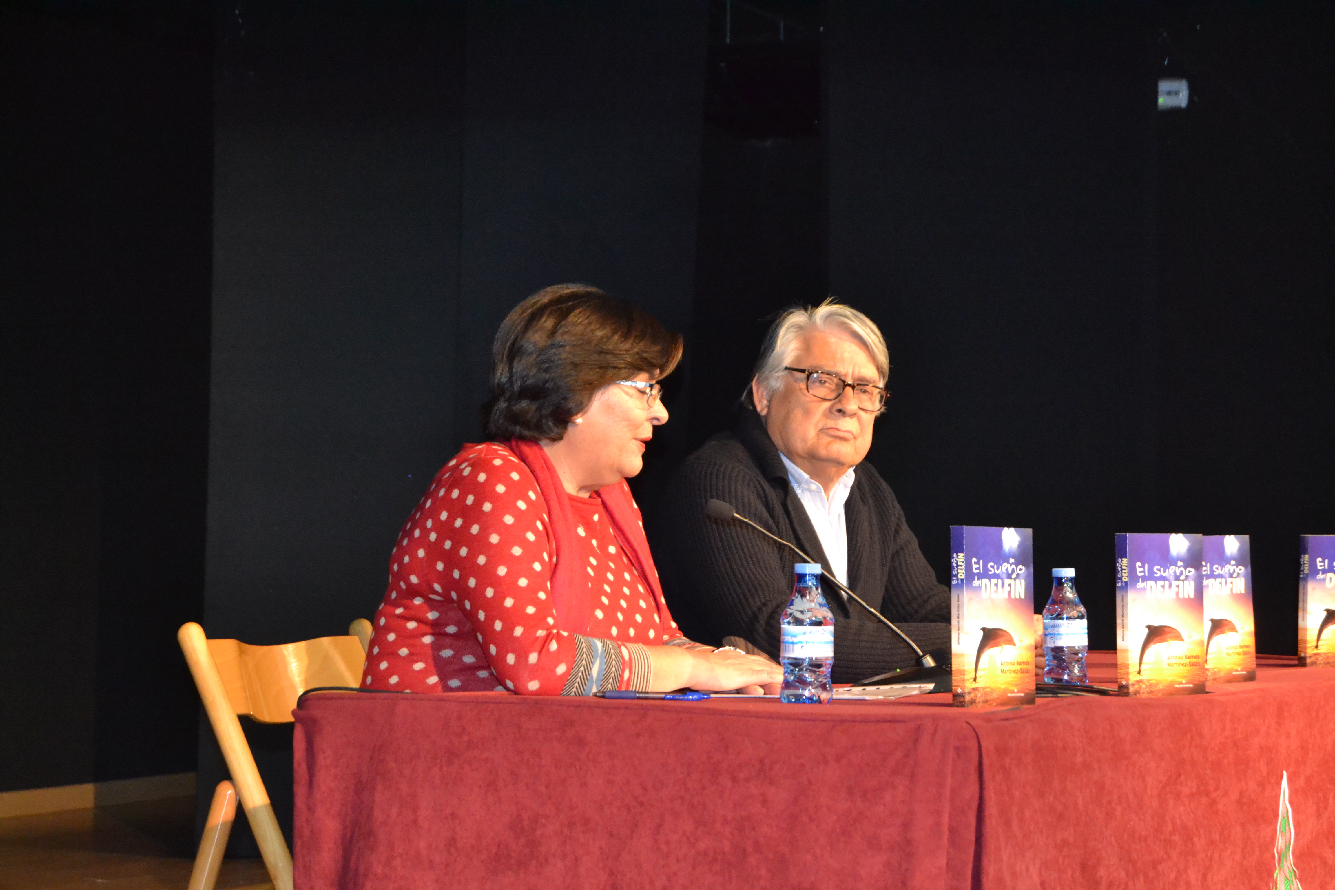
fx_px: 3059
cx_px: 668
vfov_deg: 16.6
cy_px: 445
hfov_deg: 24.6
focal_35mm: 82
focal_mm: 55
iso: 3200
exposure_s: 1/60
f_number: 5.6
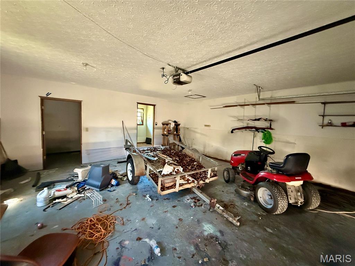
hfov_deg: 102.1
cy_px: 133
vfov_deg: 85.7
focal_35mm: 14
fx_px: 144
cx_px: 178
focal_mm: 2.22
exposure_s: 1/60
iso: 1250
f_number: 2.2
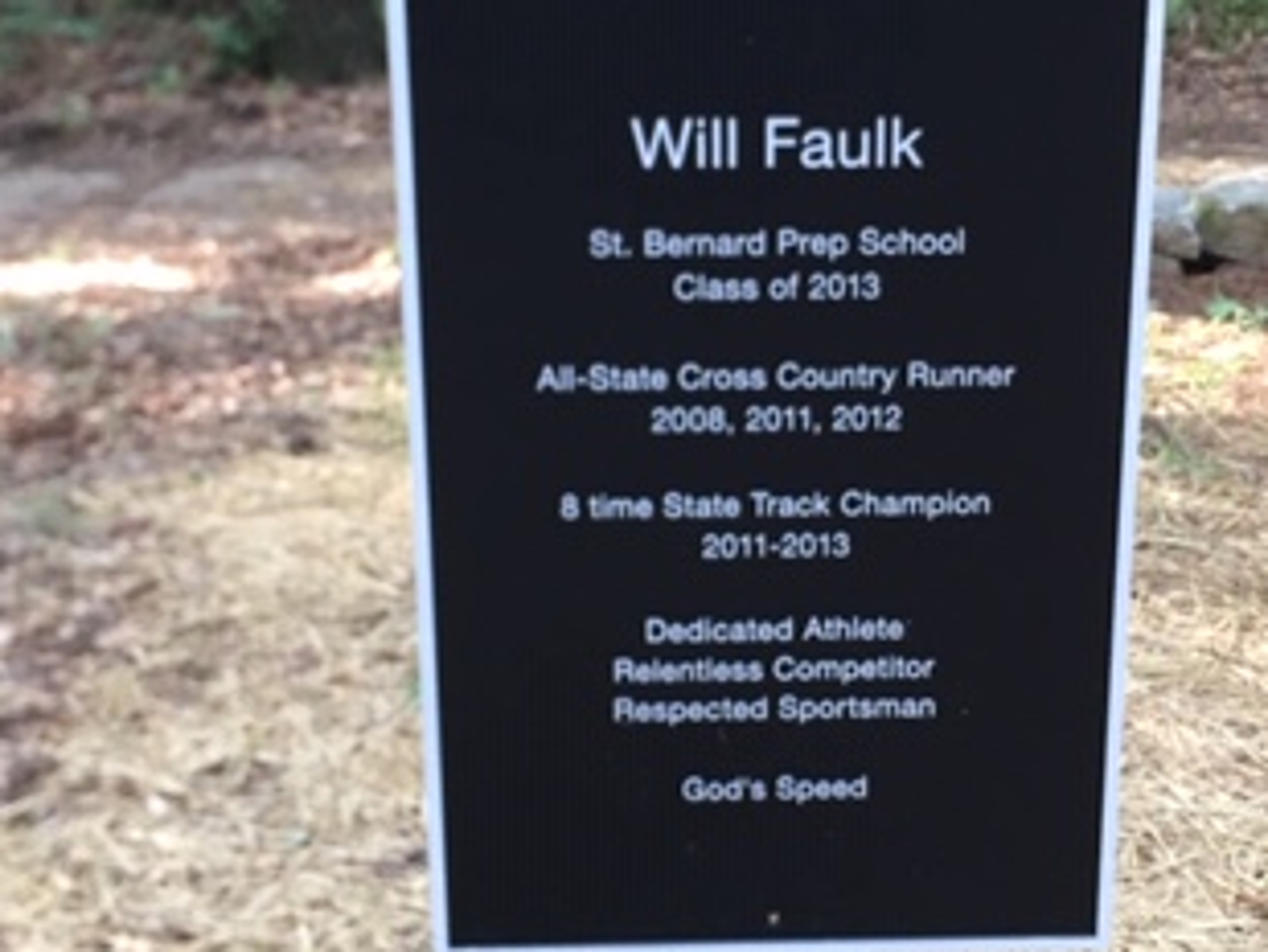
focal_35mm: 60
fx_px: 2199
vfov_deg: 24.4
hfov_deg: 32.1
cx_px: 714
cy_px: 451
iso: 40
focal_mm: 4.15
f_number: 2.2
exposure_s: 1/15
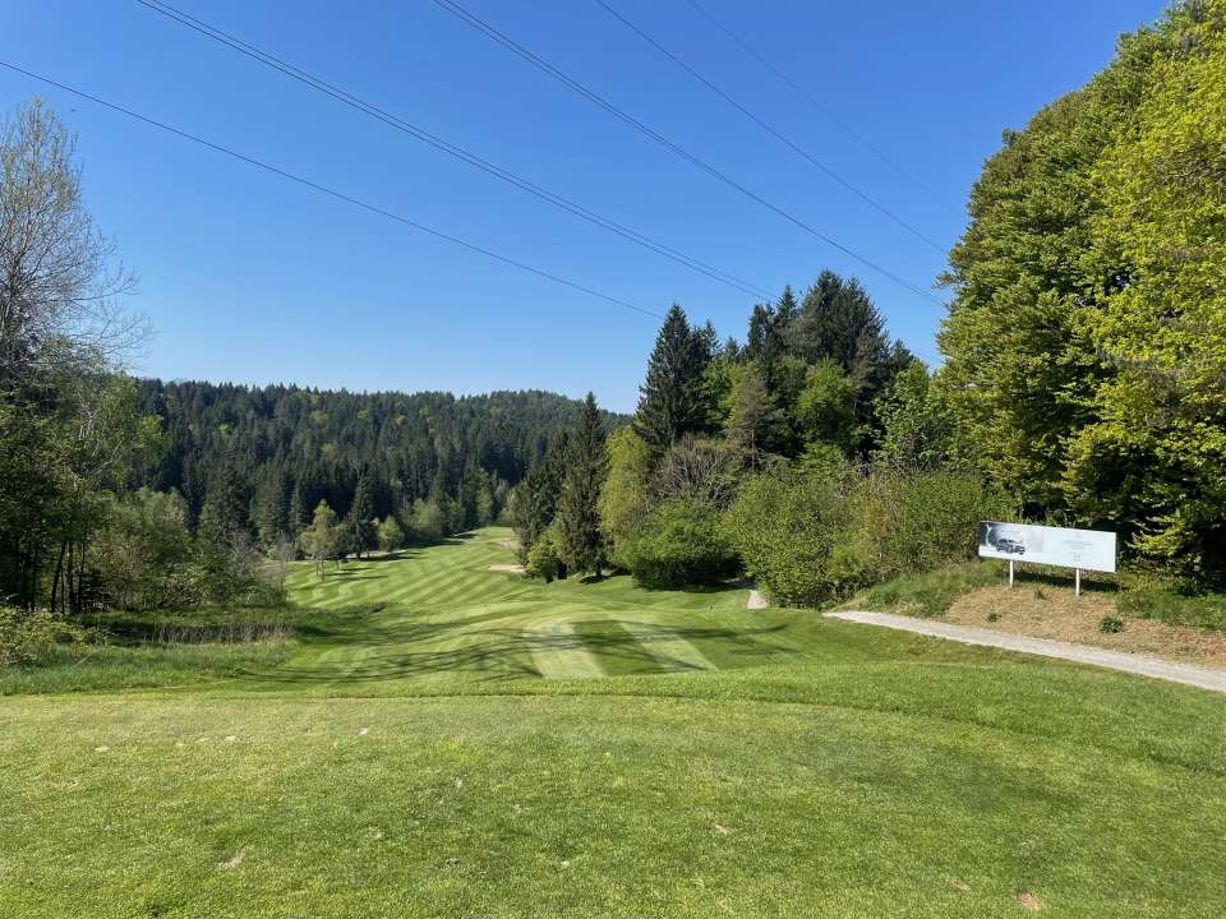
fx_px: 921
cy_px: 460
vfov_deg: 53.1
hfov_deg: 67.3
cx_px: 613
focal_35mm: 26
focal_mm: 4.2
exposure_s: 1/2959
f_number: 1.6
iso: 32
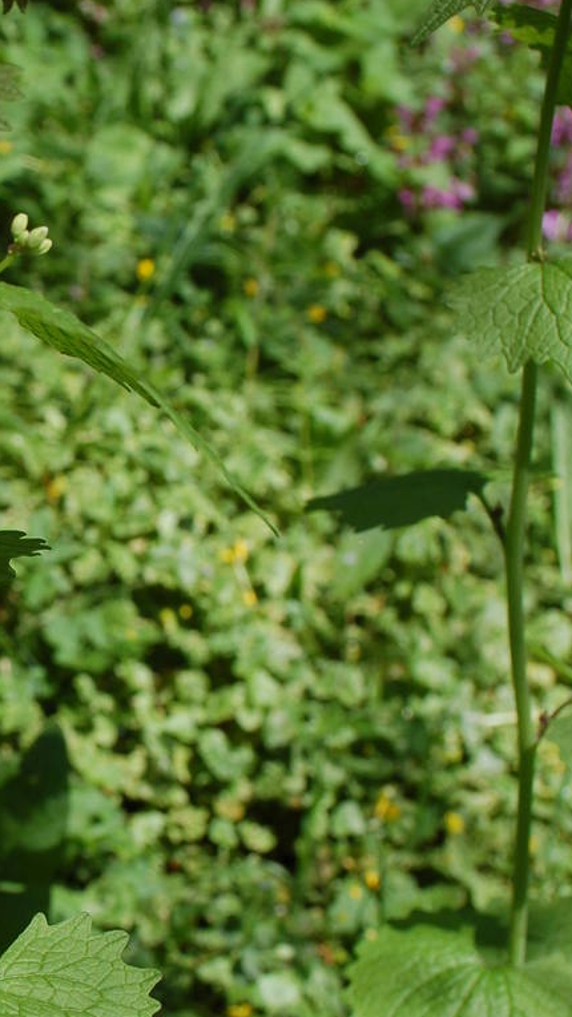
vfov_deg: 29.7
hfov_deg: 16.6
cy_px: 515
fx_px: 1914
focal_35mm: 71
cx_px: -17
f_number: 8
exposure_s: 1/400
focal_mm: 24
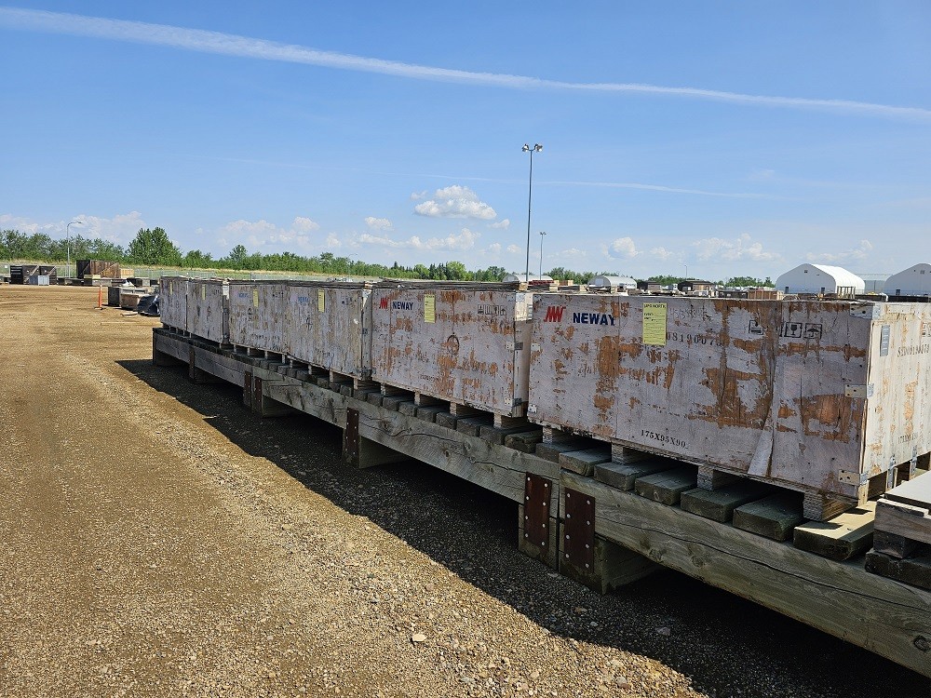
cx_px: 466
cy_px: 349
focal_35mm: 23
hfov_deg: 73.9
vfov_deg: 58.9
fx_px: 619
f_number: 1.7
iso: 10
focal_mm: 6.3
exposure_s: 1/786
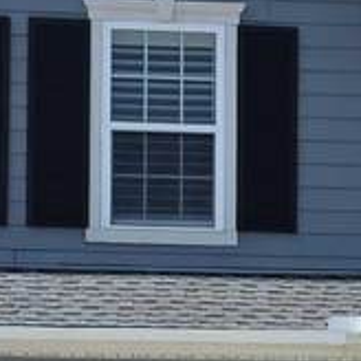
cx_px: 328
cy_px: 414
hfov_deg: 10.9
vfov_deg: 10.8
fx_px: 1876
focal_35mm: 159
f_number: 1.7
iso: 80
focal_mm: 6.3
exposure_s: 1/7626
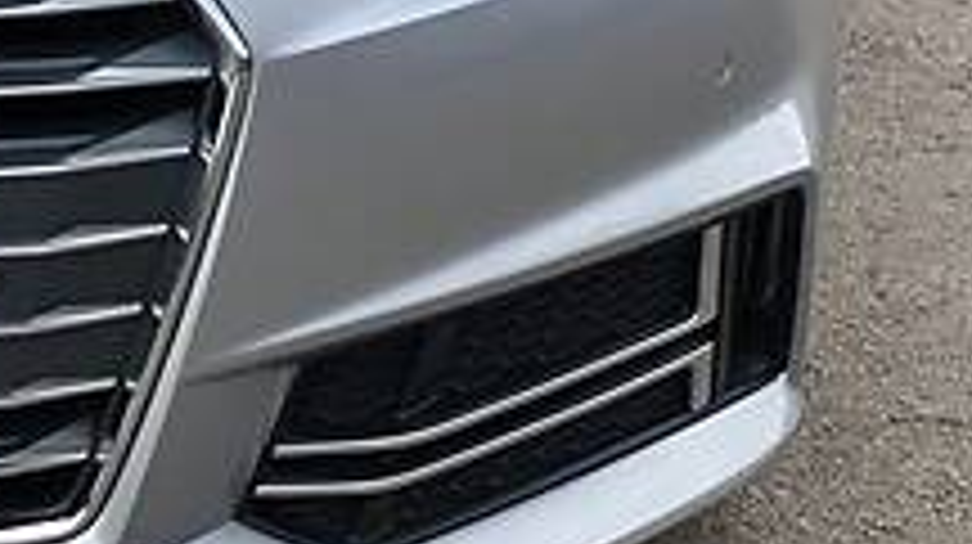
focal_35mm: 210
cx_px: -500
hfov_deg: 9.9
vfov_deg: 5.6
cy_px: -531
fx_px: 5407
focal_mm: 6
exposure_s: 1/350
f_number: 2.4
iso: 16
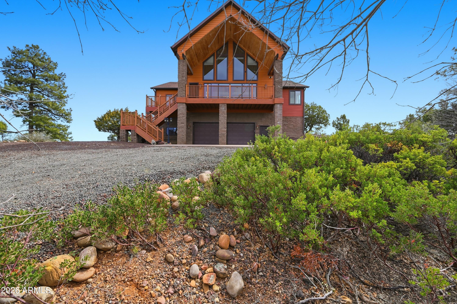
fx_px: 178
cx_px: 228
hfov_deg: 104.3
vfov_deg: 81.2
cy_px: 152
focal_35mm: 14
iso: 250
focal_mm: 14
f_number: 9
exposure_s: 1/1250
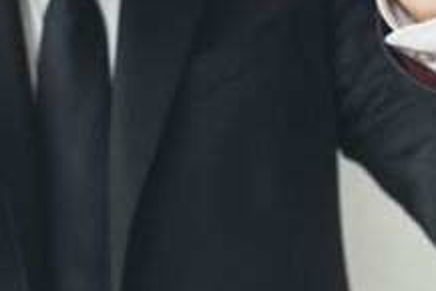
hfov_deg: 16.3
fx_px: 1503
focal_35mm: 124
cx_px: 62
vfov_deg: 10.6
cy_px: -182
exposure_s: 1/100
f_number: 2.8
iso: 100
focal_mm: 35
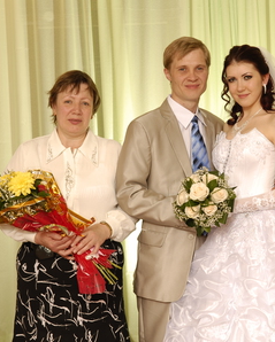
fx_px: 972
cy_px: 170
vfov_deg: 20.0
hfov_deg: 16.0
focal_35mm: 96
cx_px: 214
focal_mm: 45
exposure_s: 1/50
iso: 100
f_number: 5
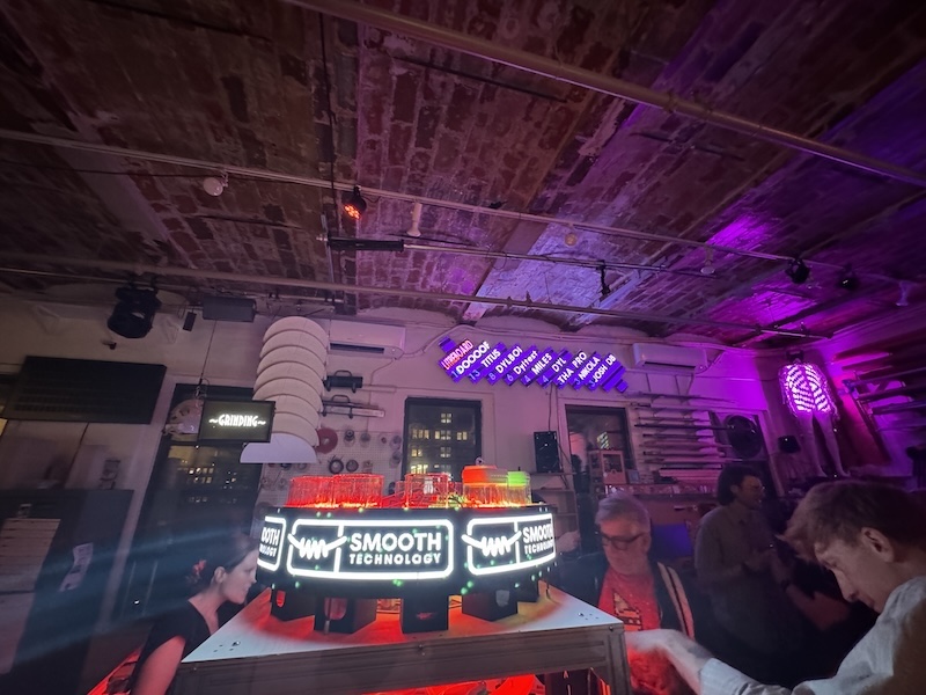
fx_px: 375
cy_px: 348
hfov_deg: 102.1
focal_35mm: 14
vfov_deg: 85.7
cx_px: 463
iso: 1250
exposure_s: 1/41
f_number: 2.2
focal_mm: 2.22
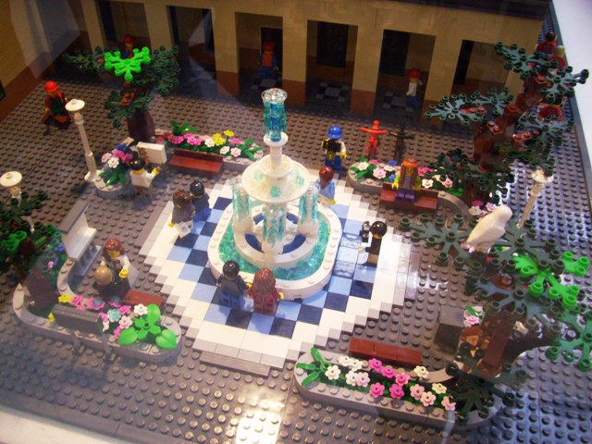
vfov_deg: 44.2
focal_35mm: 32
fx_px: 547
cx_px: 296
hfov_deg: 56.8
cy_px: 222
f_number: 2.9
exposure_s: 1/25
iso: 160
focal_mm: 5.7
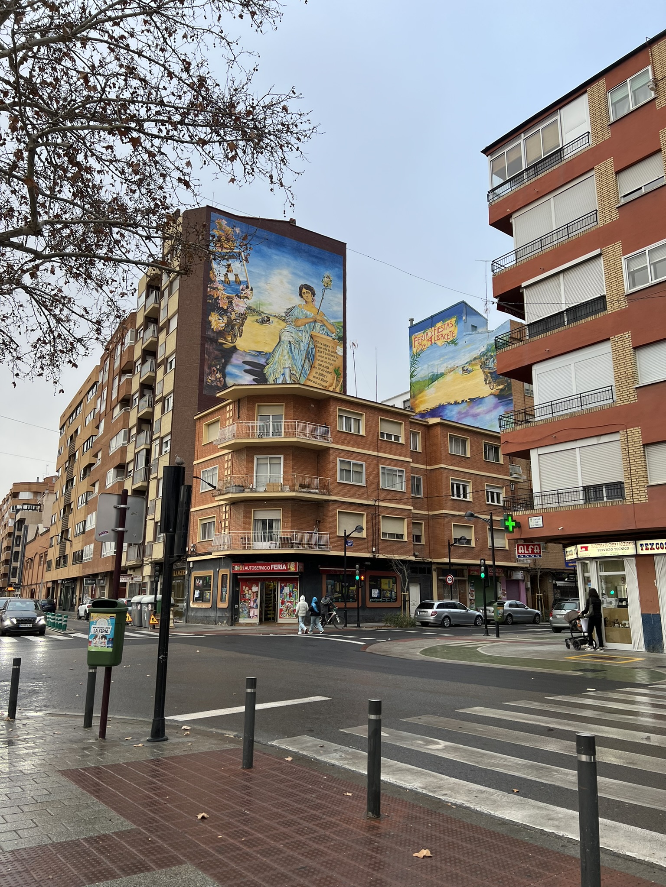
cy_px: 444
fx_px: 667
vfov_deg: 67.3
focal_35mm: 26
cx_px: 333
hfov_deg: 53.1
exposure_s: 1/153
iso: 40
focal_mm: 5.7
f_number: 1.5
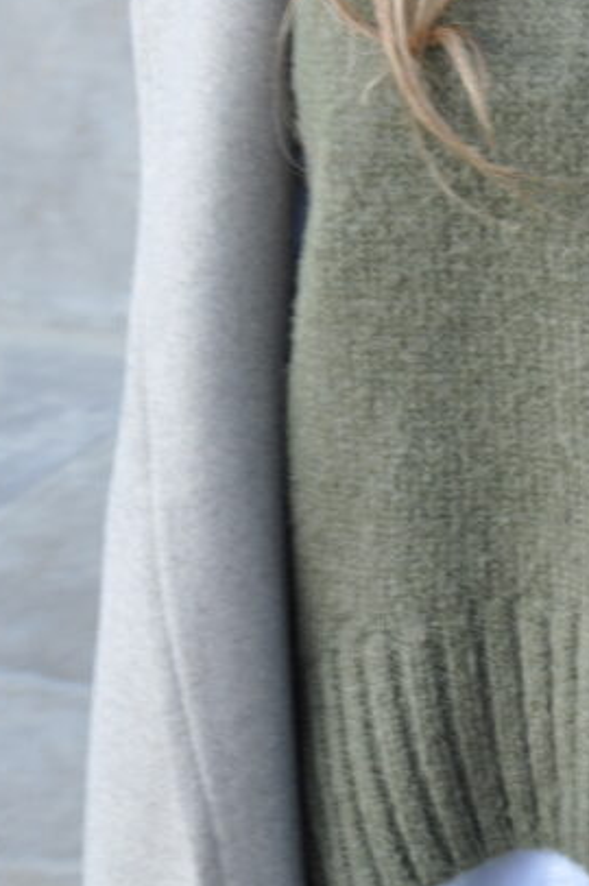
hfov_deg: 9.1
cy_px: -8
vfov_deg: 13.5
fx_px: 3690
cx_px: 556
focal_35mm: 150
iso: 200
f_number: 9
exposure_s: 1/80
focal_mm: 45
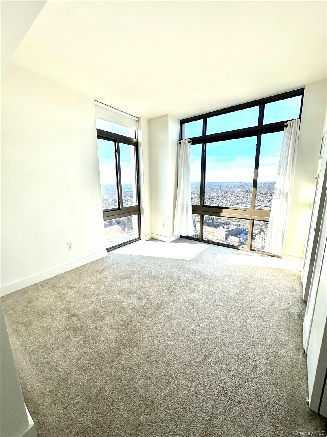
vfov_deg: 102.1
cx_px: 164
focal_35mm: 14
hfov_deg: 85.7
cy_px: 218
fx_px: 176
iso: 40
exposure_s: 1/415
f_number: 2.2
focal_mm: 2.22
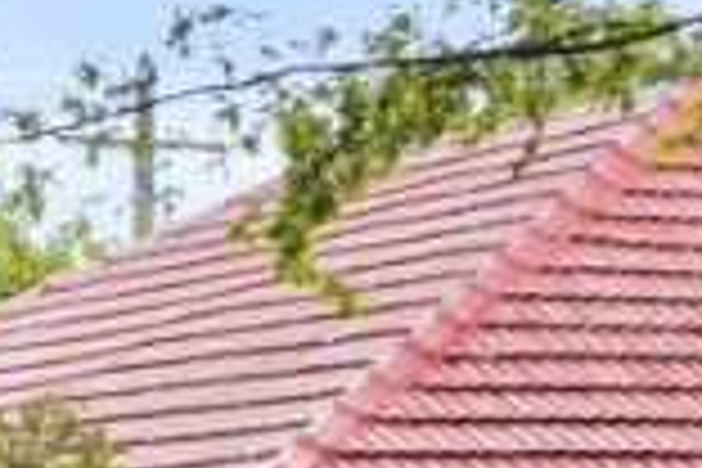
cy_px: 580
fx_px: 5206
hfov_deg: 7.7
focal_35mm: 267
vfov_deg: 5.1
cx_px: 518
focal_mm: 24
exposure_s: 1/60
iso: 100
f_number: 5.6
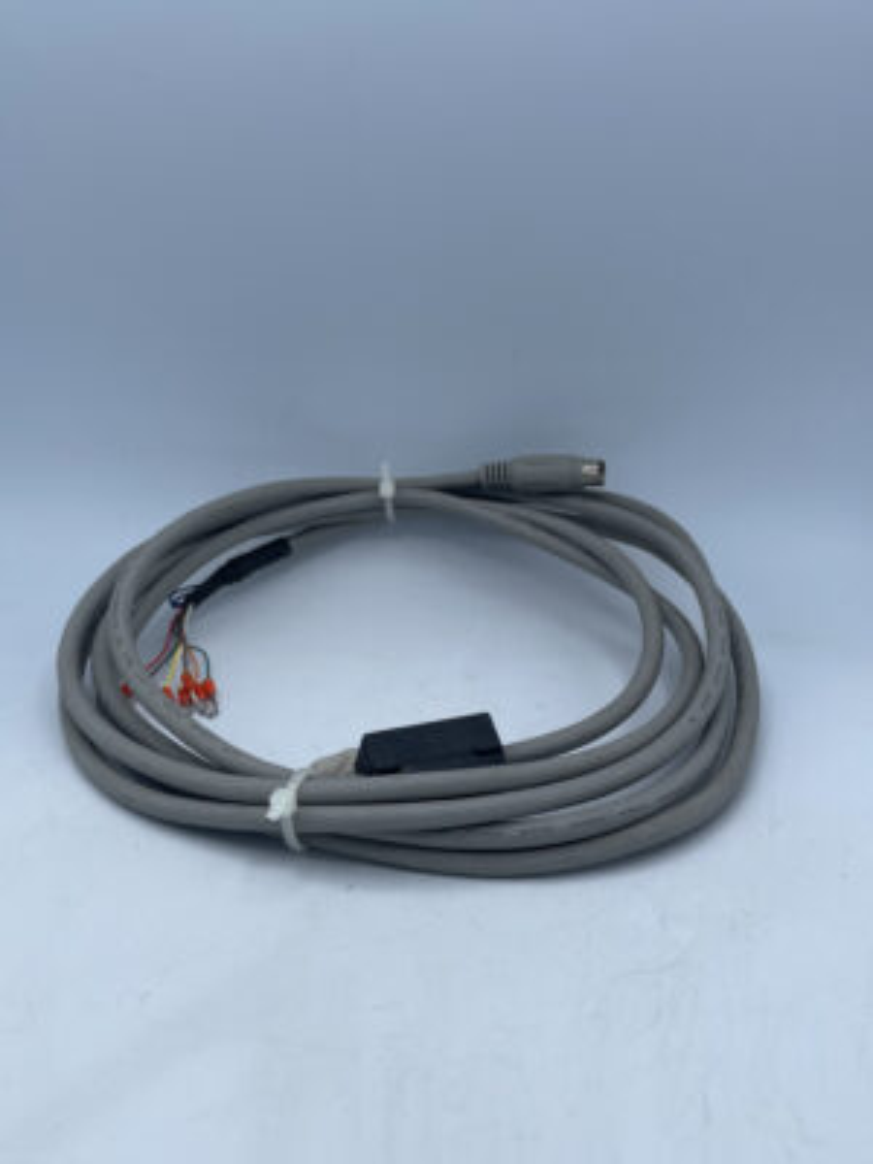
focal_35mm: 26
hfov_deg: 53.1
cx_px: 436
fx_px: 874
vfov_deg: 67.3
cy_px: 582
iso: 32
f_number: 1.6
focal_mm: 4.2
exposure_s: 1/1795
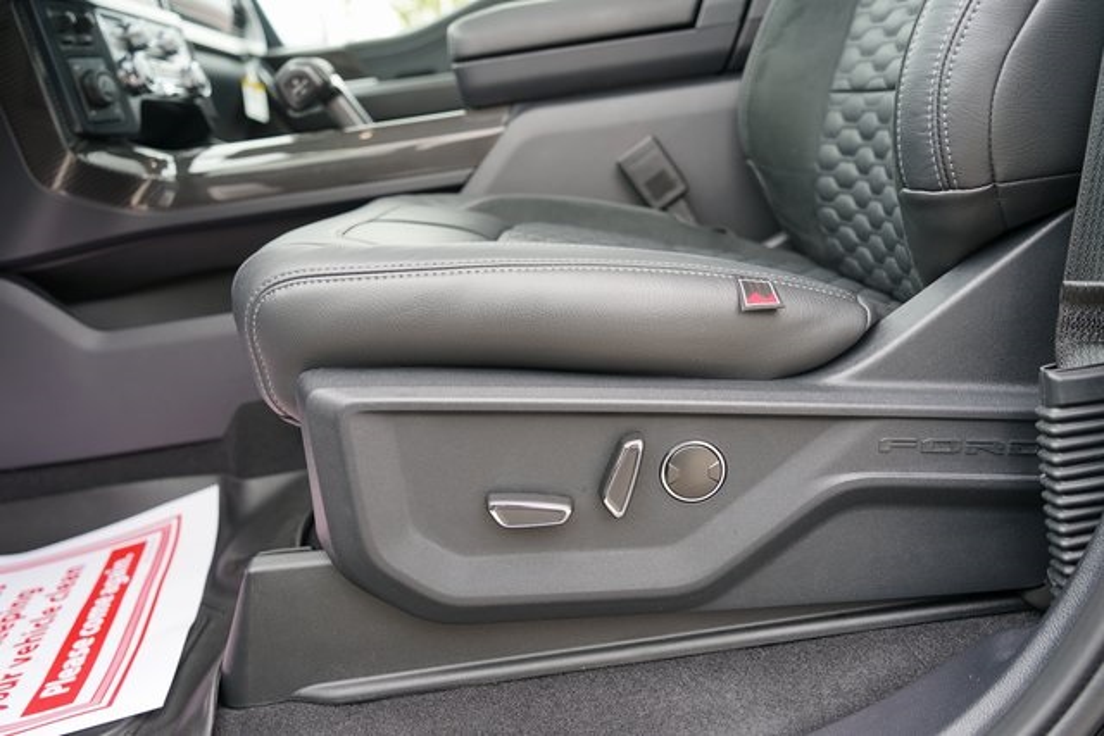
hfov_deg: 58.7
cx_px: 552
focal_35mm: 32
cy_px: 368
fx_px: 981
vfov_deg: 41.1
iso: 200
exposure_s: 1/60
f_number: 4
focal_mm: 32
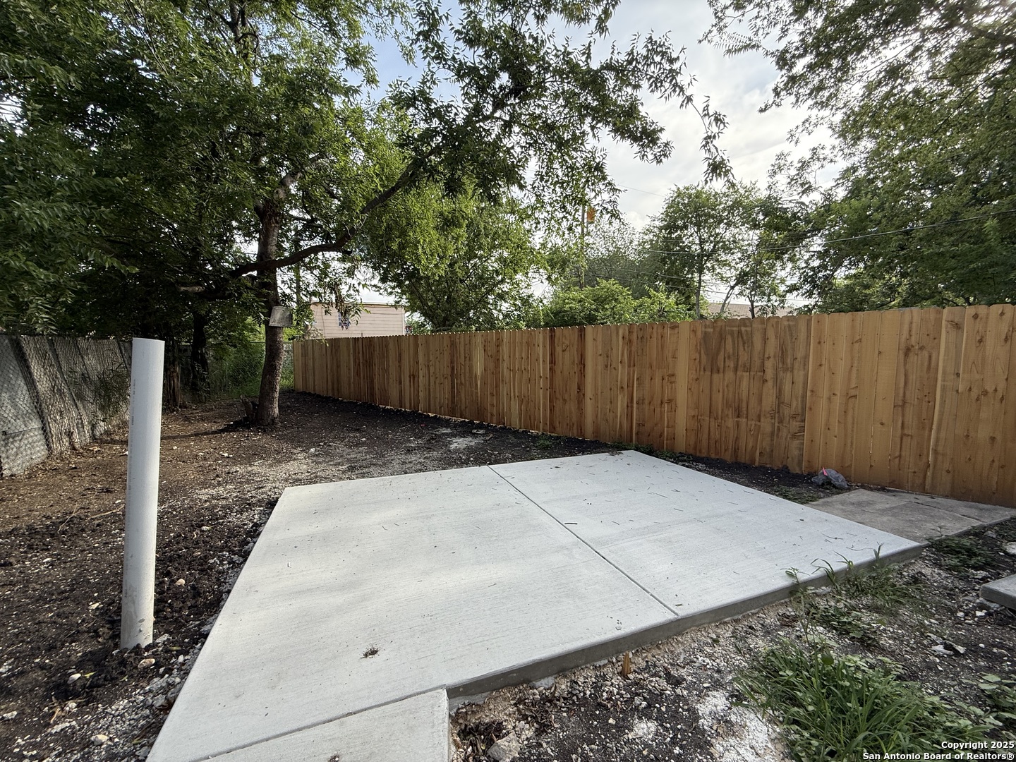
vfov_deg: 85.7
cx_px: 508
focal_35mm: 14
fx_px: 411
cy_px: 381
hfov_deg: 102.1
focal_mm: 2.22
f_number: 2.2
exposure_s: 1/421
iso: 64
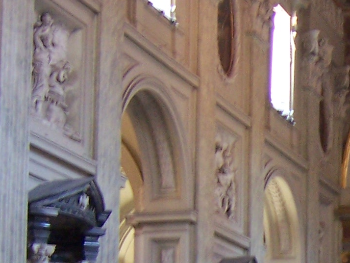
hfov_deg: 14.4
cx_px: 508
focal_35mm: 129
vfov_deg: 11.1
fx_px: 1305
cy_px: 369
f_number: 3
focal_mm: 6
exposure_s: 1/8
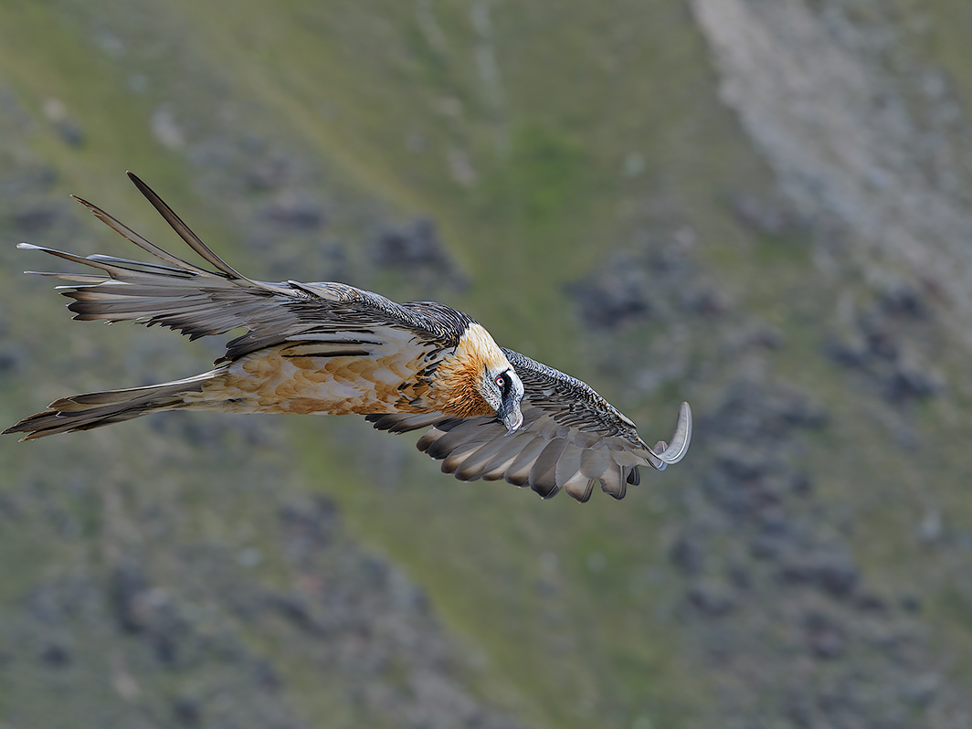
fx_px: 13703
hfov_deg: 4.1
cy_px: 364
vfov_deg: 3.0
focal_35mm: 488
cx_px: 479
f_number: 8
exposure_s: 1/1000
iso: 400
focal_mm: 300
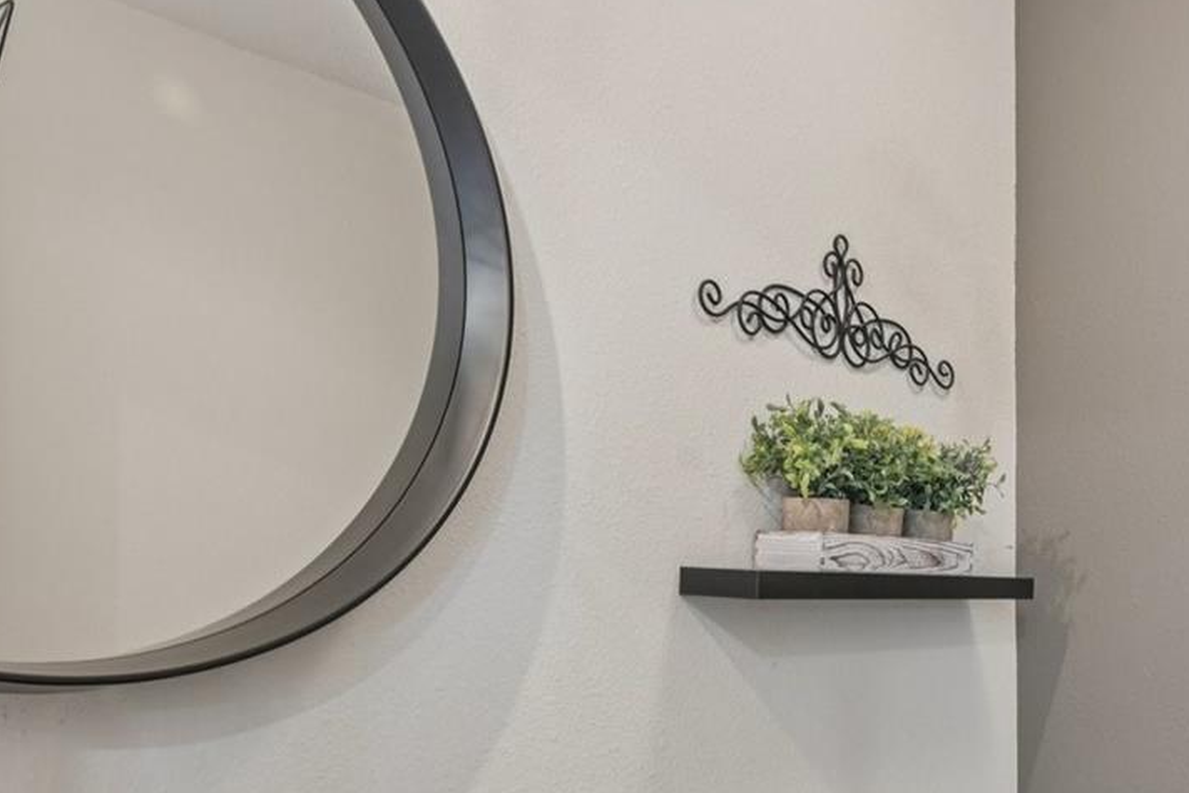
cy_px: 604
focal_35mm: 36
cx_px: 809
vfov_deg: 36.0
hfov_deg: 52.0
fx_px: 1189
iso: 400
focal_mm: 16
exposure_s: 1/2
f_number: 8
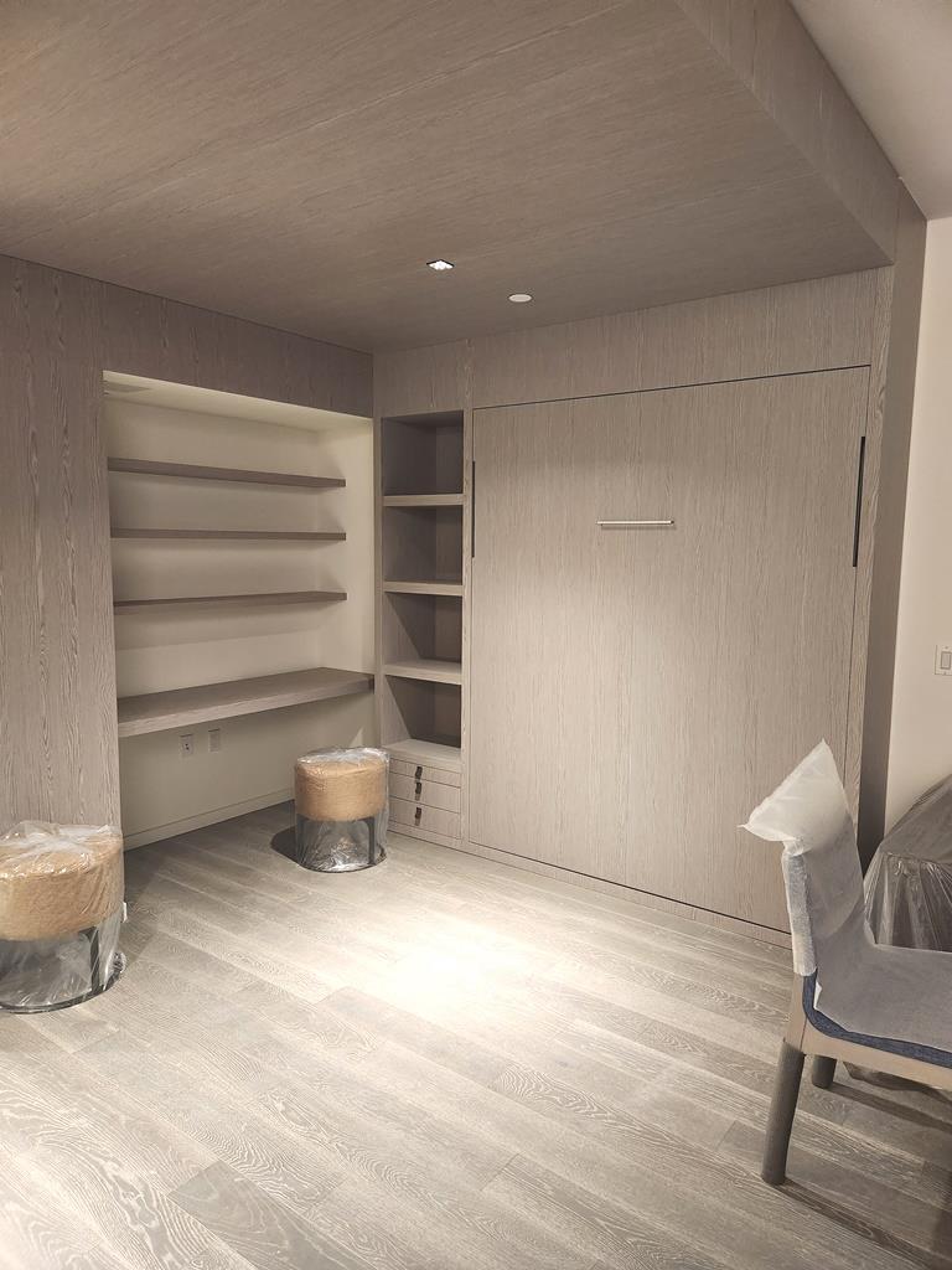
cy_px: 635
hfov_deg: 58.9
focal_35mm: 23
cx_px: 476
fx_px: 843
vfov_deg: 73.9
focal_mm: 5.4
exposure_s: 1/40
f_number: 1.8
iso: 640
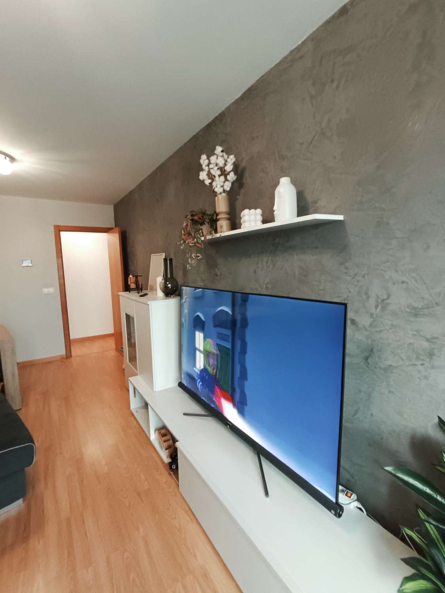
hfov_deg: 81.7
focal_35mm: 15
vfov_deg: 98.2
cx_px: 222
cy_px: 296
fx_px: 257
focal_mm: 1.65
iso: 351
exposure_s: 1/50
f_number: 2.2
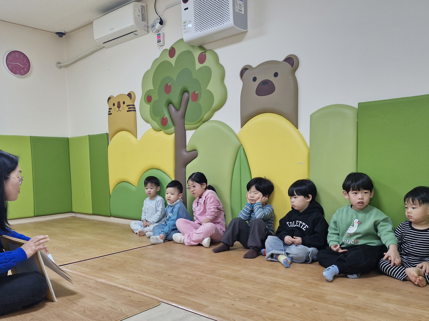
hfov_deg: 59.8
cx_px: 189
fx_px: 372
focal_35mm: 30
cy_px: 191
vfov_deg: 46.5
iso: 200
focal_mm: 5.54
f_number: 1.8
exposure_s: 1/120
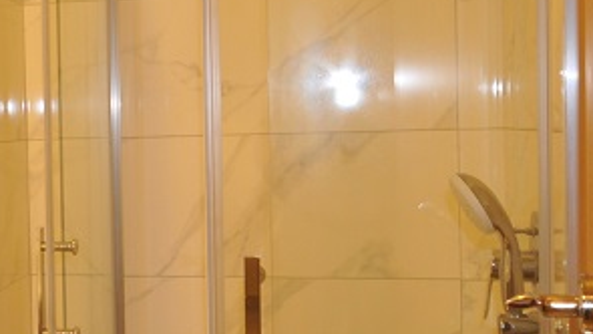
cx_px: 26
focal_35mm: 64
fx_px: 1006
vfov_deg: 18.8
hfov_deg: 30.9
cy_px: 131
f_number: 11
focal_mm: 10
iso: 200
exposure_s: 1/1.6
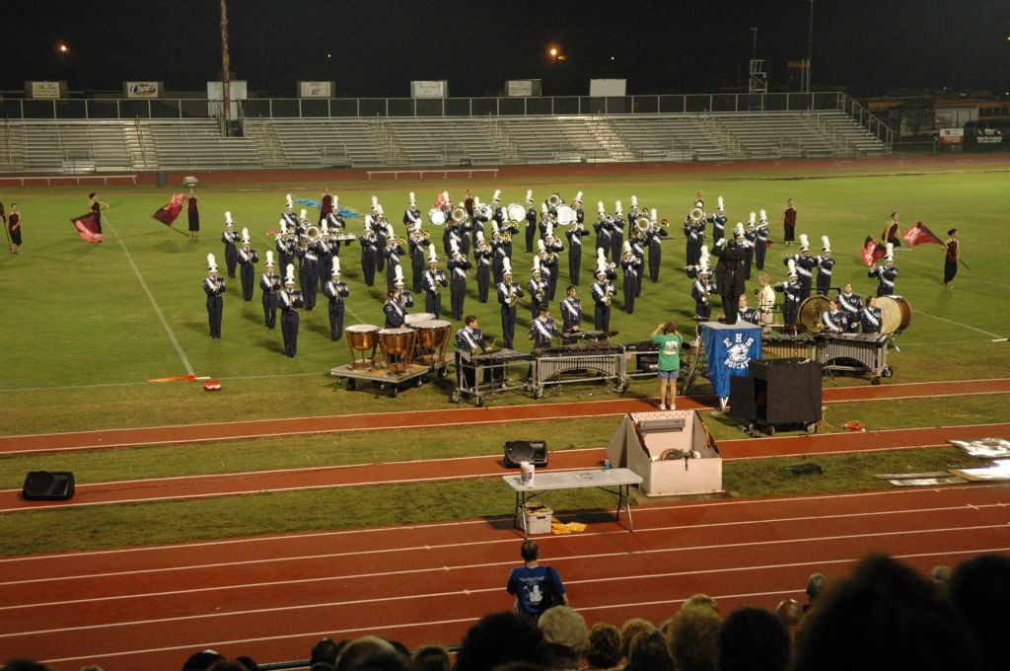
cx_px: 505
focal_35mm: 60
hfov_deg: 33.4
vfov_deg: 22.6
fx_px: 1681
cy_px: 336
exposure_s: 1/60
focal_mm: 40
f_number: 2.8
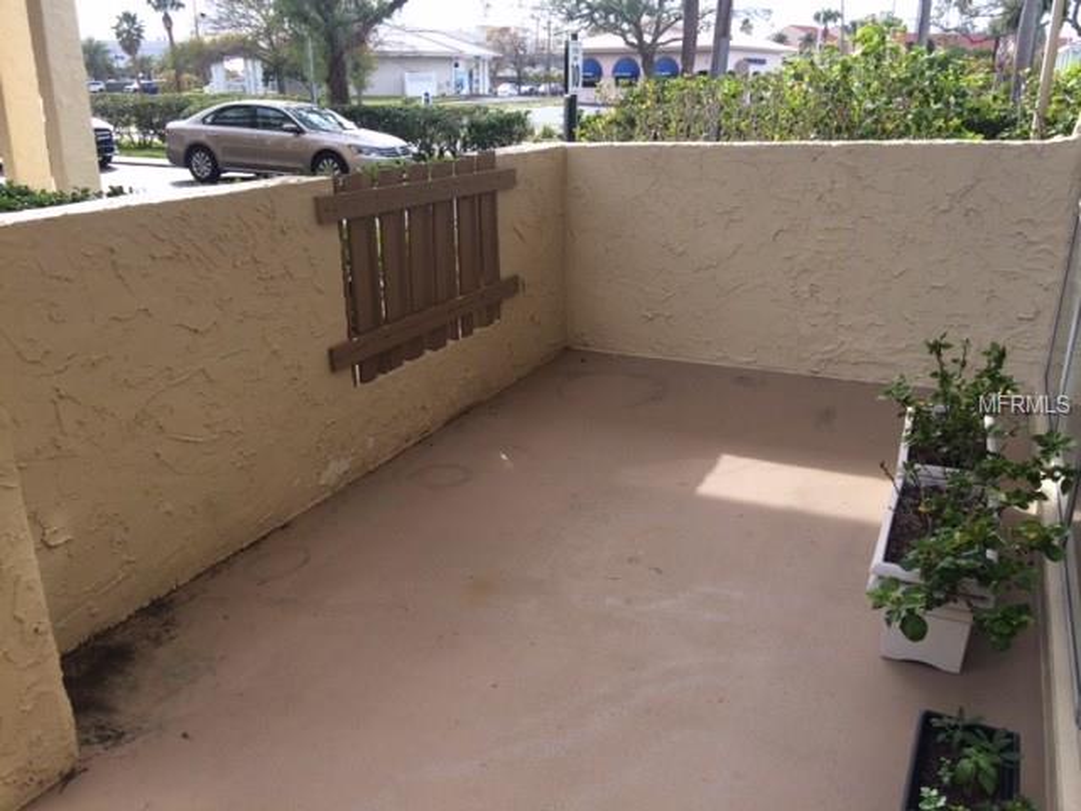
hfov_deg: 61.7
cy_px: 406
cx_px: 540
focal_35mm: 29
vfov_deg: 48.2
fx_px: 906
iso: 32
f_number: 2.2
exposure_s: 1/662
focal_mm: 4.15
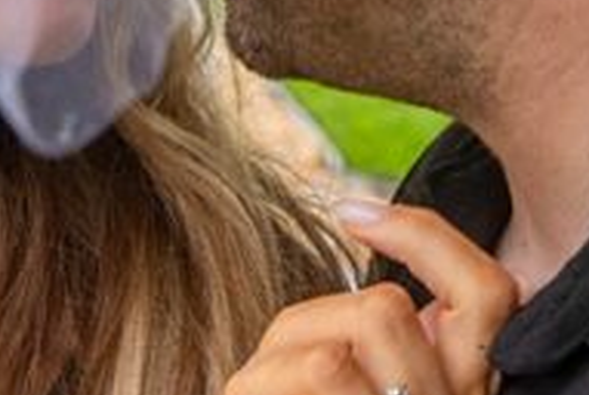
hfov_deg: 16.5
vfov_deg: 10.6
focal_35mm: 123
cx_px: 459
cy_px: -279
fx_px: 2016
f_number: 3.2
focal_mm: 23
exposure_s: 1/160
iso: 640
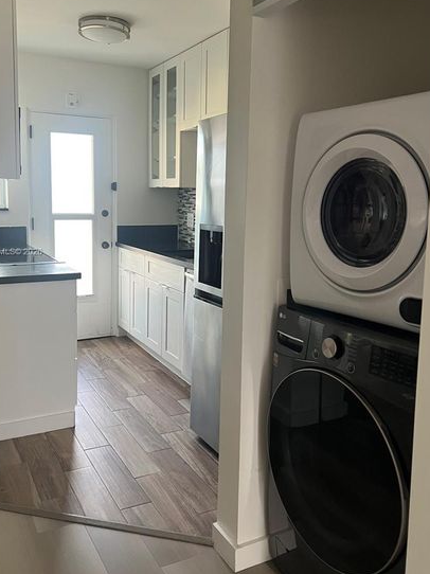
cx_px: 198
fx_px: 530
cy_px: 253
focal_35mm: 32
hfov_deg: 44.1
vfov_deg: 56.7
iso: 125
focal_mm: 5.7
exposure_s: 1/85
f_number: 1.5
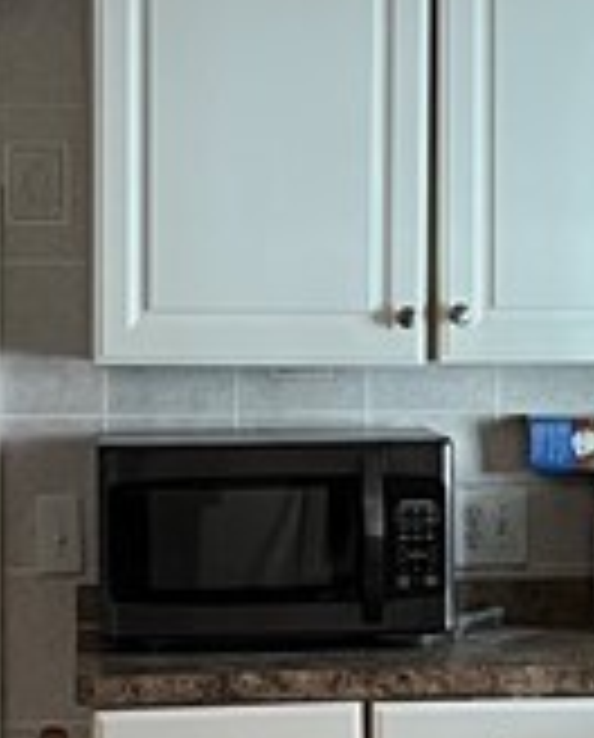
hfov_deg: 9.8
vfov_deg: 12.1
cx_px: 338
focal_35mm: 158
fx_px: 3459
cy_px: 536
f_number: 1.6
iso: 320
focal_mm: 5.1
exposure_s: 1/60
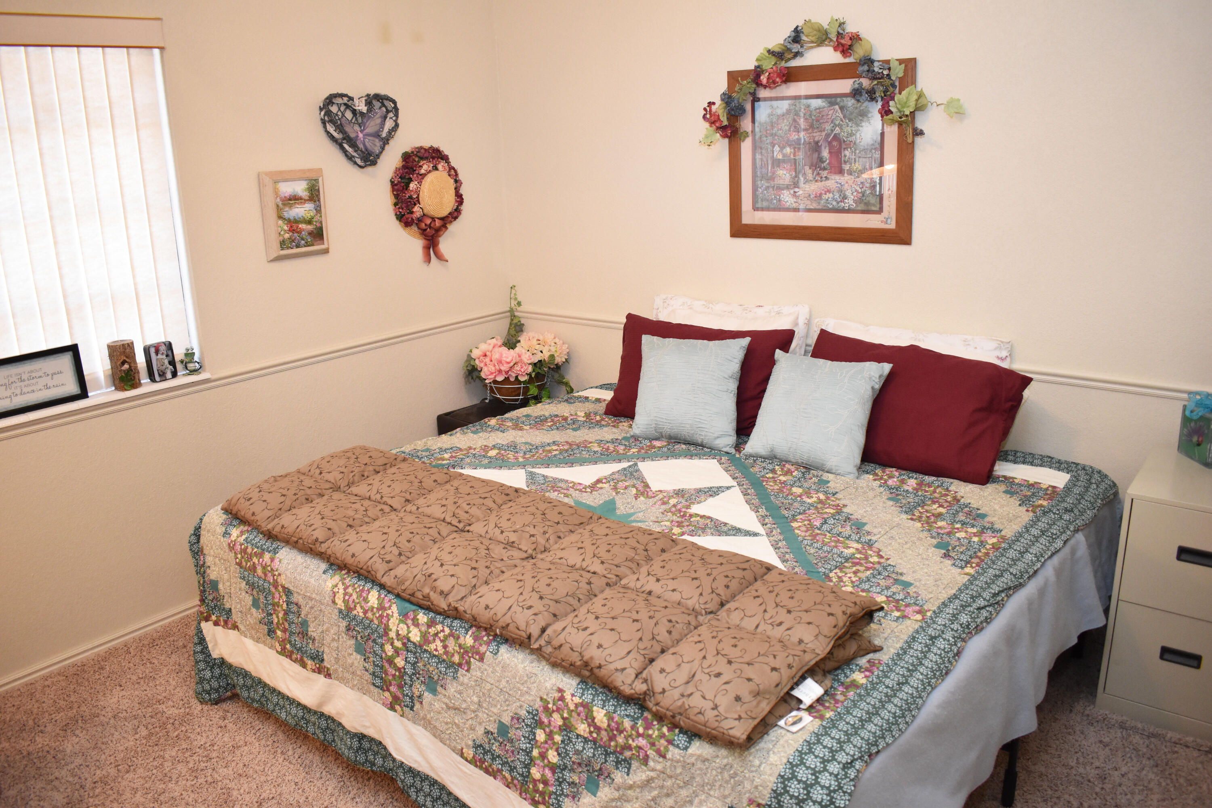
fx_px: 909
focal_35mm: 27
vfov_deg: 47.9
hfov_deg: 67.4
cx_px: 606
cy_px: 404
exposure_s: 1/60
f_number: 4
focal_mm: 18
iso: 1600
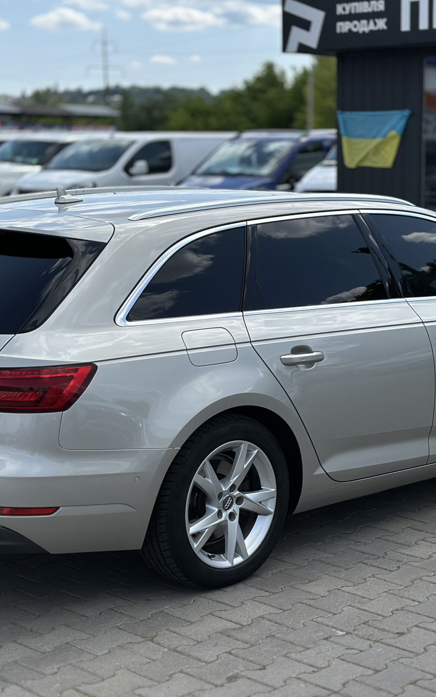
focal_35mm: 70
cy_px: 356
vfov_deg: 29.4
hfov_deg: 18.6
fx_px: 1331
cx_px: 263
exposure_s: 1/5263
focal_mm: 6.86
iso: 80
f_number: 1.78
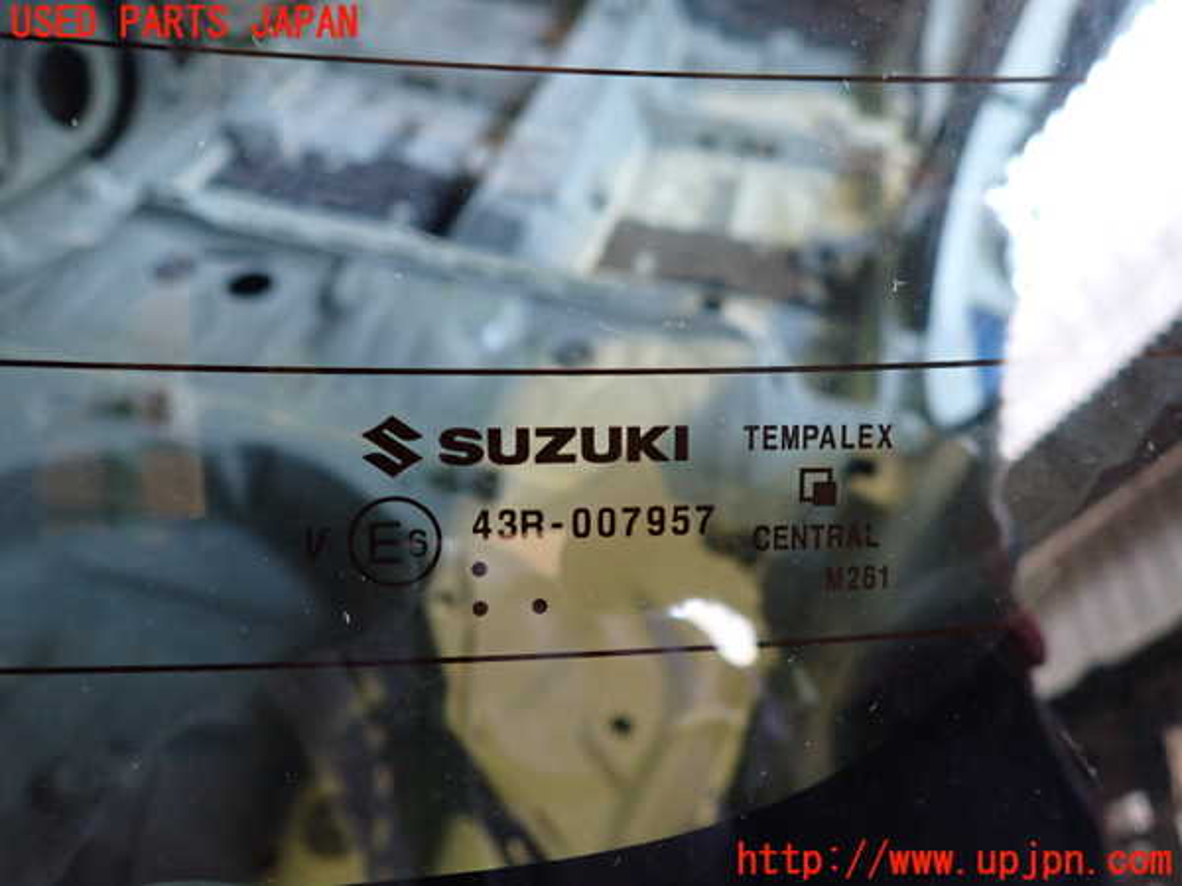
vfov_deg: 54.9
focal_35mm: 25
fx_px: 854
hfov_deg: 69.4
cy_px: 443
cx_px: 591
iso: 640
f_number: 2
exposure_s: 1/30
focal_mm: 4.5
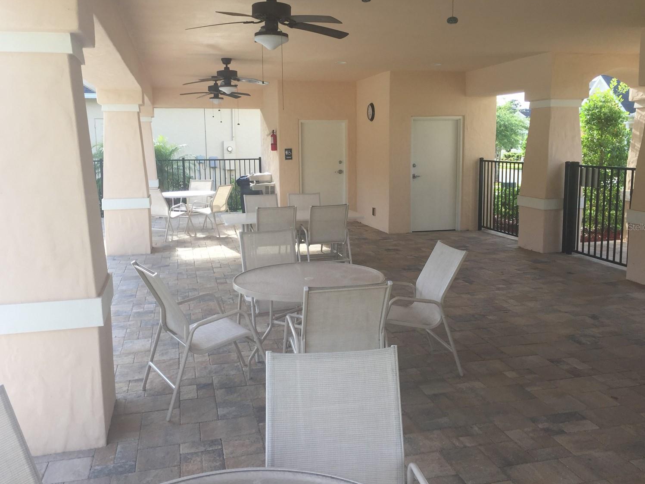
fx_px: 578
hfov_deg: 58.3
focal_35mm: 31
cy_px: 227
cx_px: 324
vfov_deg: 45.4
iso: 32
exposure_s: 1/255
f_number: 2.2
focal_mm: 4.15
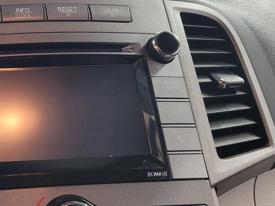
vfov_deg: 26.5
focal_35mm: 55
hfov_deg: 32.4
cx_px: 6
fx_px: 437
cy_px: 74
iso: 200
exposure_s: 1/60
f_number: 1.8
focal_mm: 5.4
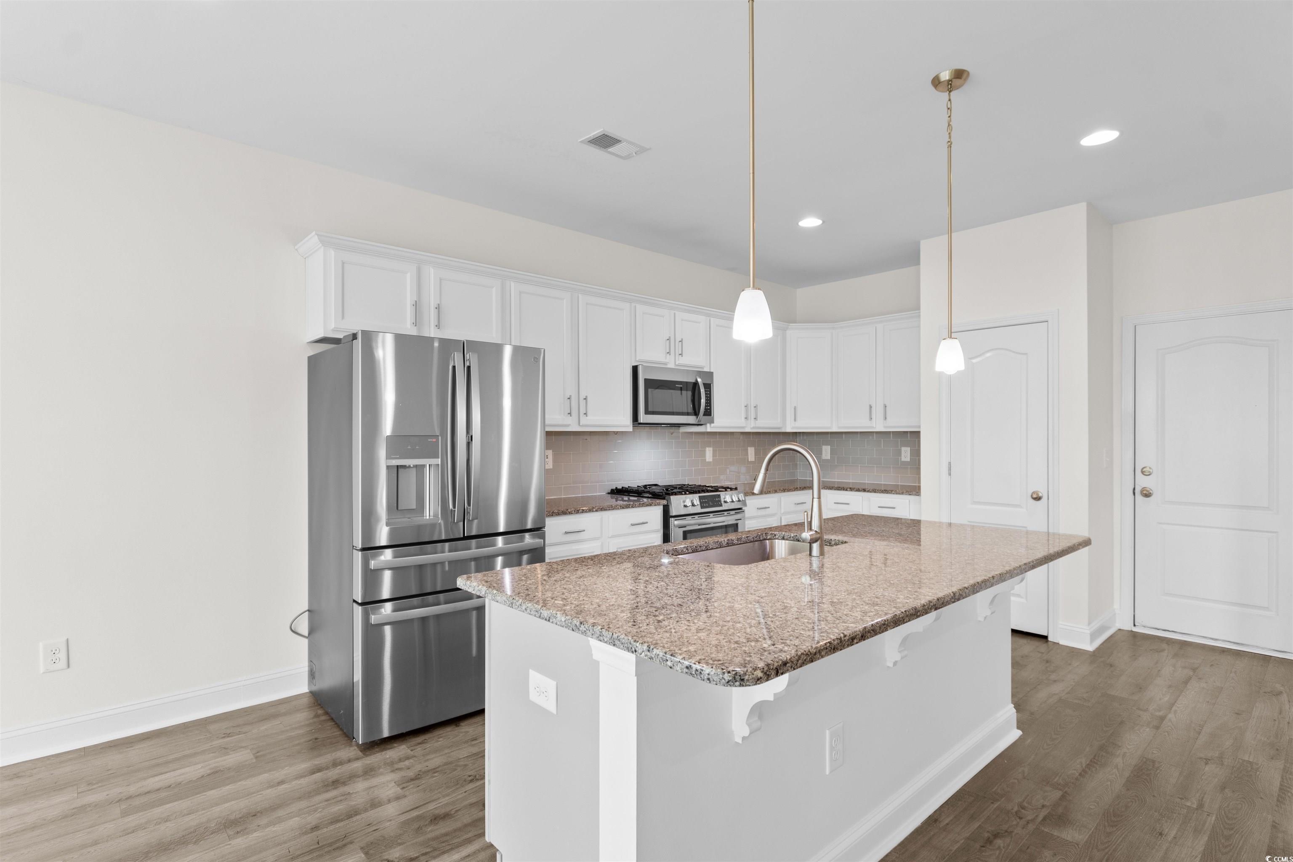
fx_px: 611
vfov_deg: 70.4
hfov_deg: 93.3
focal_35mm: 17
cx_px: 646
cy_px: 431
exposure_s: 1
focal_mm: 11.5
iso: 100
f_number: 4.8
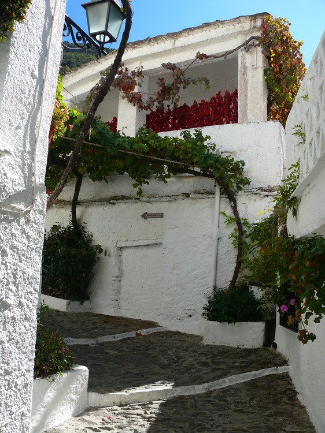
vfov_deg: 52.6
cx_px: 162
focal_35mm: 35
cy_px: 216
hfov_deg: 40.7
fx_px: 438
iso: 100
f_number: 4
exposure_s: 1/160
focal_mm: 7.4
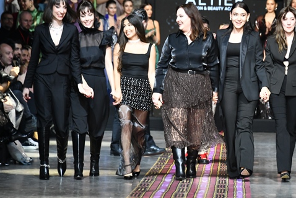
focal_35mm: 301
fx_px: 2475
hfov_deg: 6.8
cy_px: 44
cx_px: 207
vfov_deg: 4.6
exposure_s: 1/200
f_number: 5.6
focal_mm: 180
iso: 2000
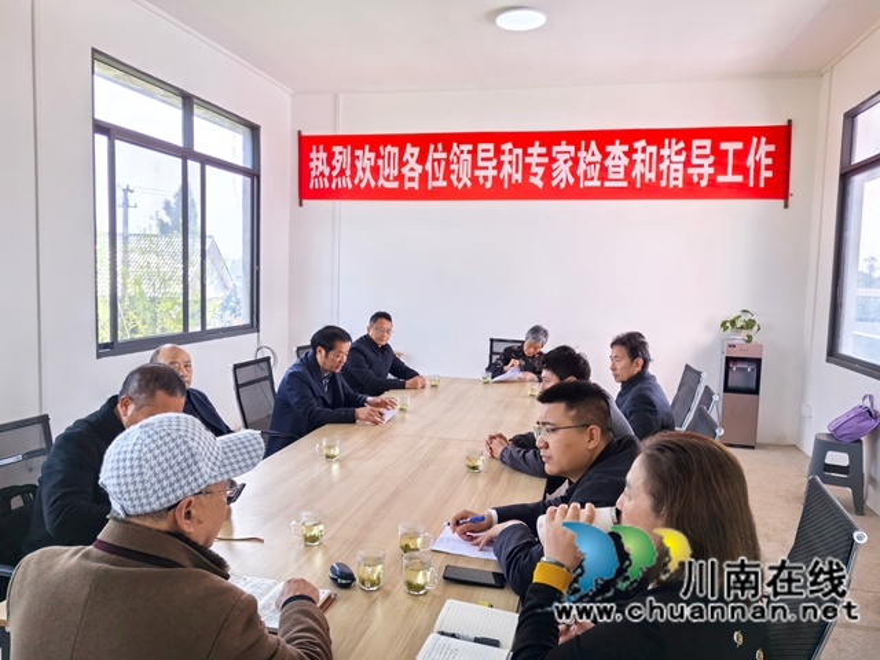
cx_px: 440
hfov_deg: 65.3
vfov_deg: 51.4
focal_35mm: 27
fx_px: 686
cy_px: 330
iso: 50
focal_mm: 5.52
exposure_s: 1/239
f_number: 1.9
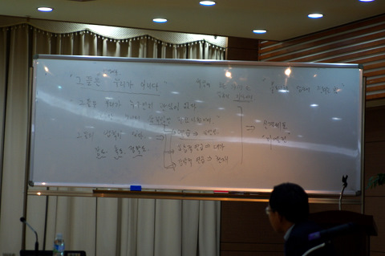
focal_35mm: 112
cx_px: 192
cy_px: 128
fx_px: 1202
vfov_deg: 12.2
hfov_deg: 18.2
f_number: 2.8
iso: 200
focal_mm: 75
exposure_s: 1/90
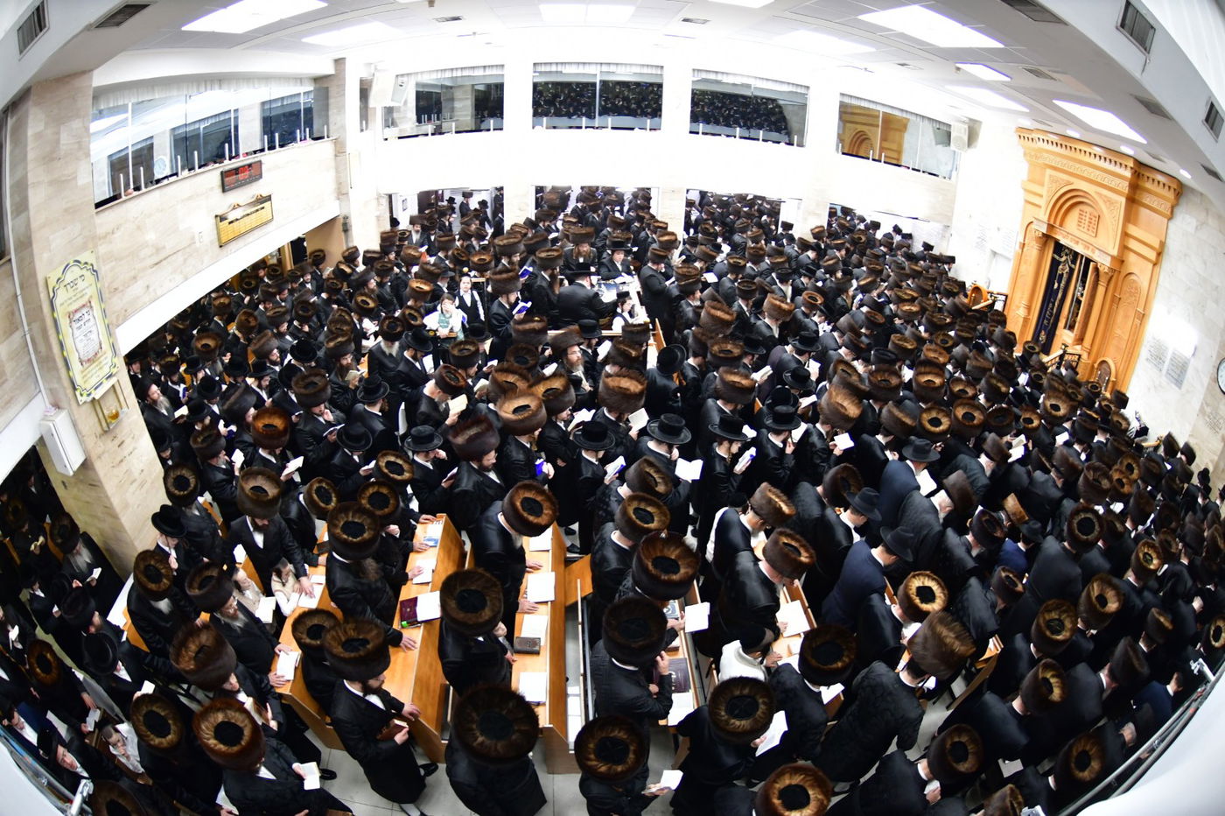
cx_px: 612
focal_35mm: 15
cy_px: 408
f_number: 5.6
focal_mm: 10.5
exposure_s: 1/160
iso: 1000
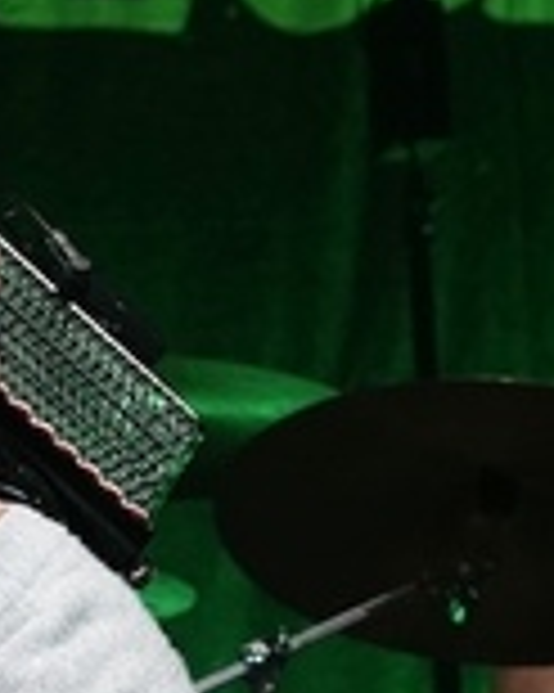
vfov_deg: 5.1
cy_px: 86
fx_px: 7734
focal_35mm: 377
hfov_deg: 4.1
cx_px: 68
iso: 2000
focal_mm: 85
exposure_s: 1/400
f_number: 5.6
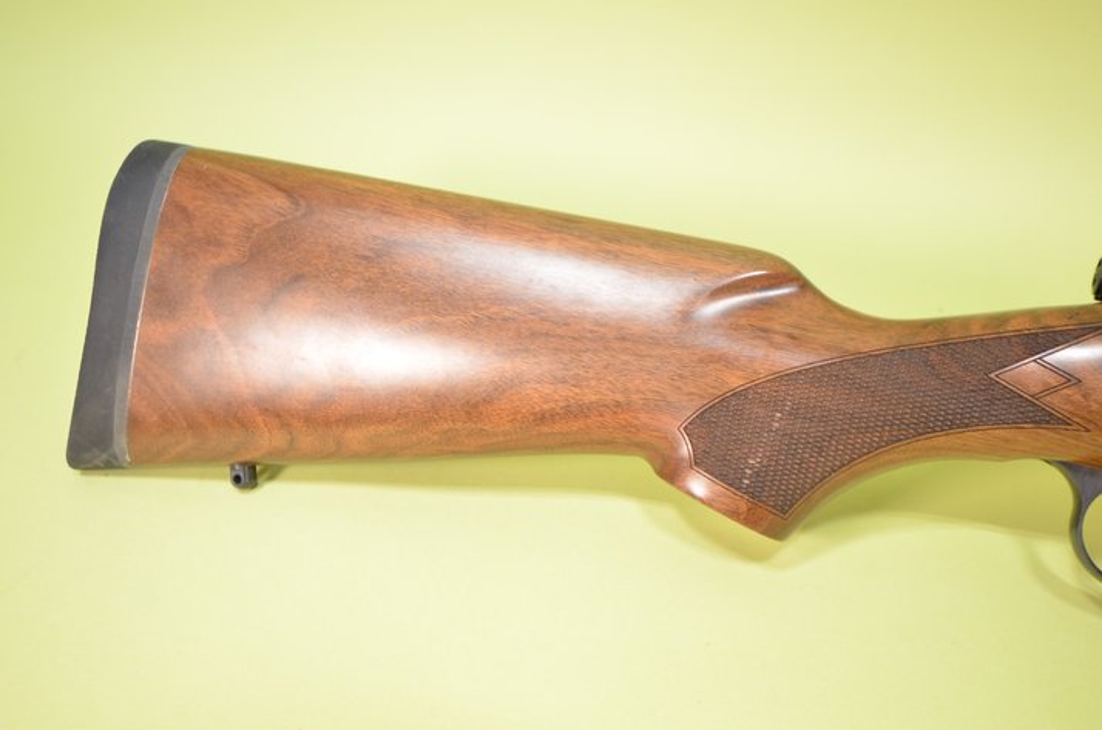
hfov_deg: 53.2
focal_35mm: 36
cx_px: 551
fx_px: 1100
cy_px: 365
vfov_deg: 36.7
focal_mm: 24
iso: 800
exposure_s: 1/125
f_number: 5.6
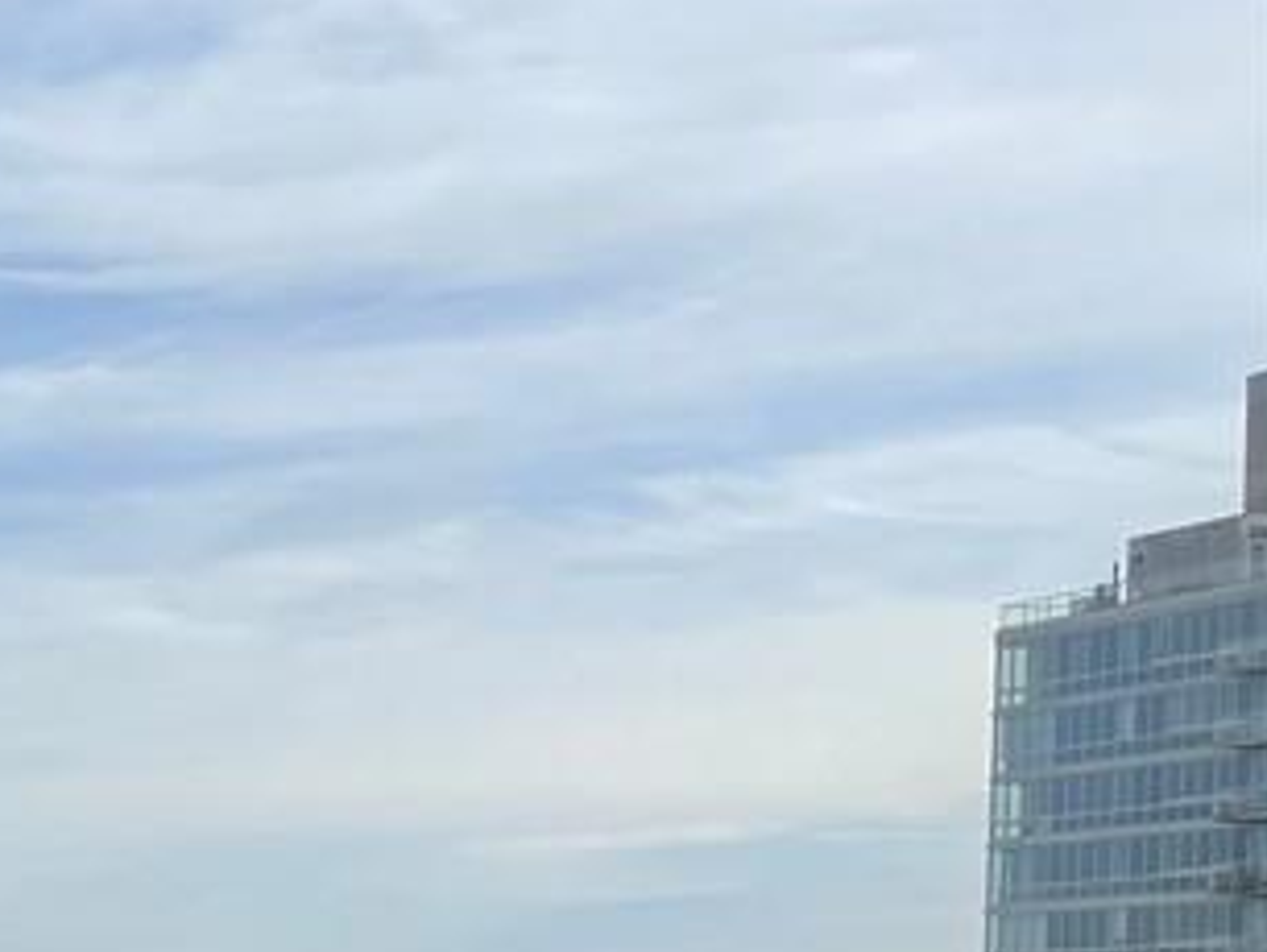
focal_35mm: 87
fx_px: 3187
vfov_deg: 15.9
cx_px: -841
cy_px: 1312
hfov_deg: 18.7
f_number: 1.6
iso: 32
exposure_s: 1/5376
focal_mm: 5.1
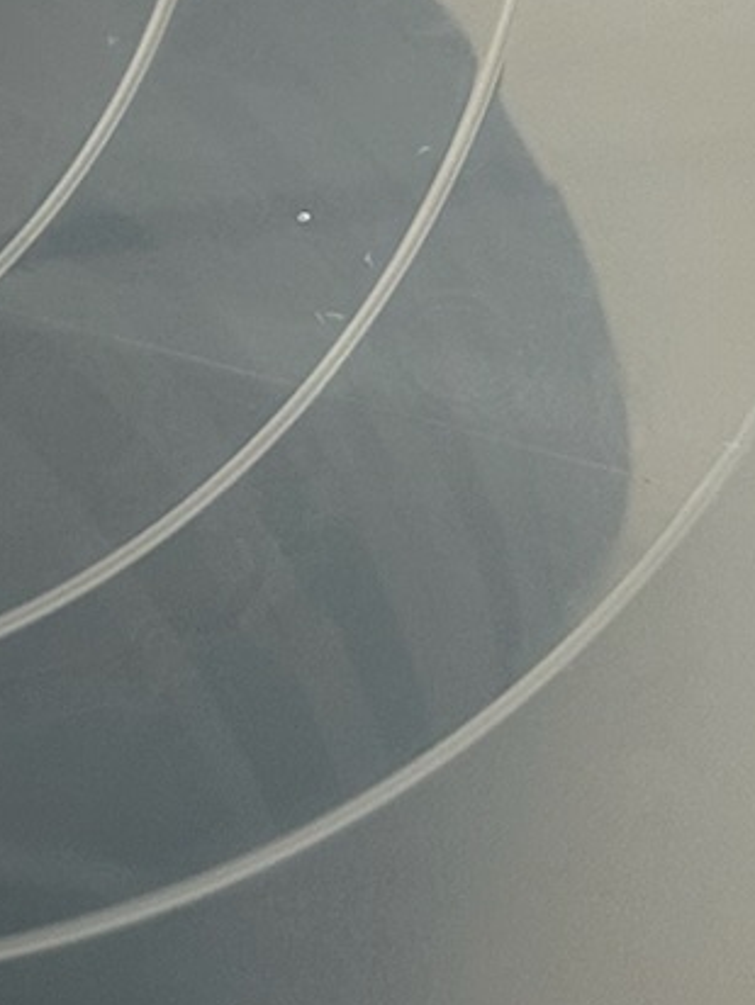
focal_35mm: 119
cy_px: -346
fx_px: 3459
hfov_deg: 12.2
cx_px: -134
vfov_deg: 15.6
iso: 250
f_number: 1.78
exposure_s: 1/50
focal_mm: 6.86
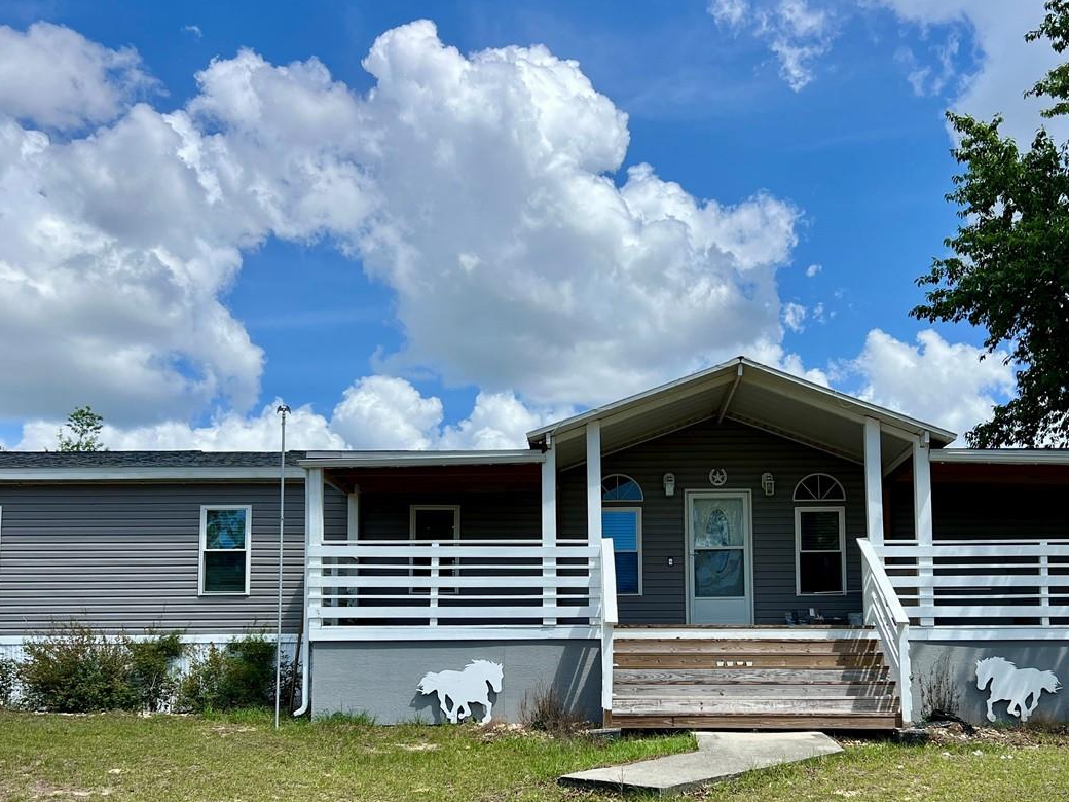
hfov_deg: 46.7
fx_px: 1235
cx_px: 613
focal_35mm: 40
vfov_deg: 35.4
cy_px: 566
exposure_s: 1/4831
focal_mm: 5.7
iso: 50
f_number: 1.5
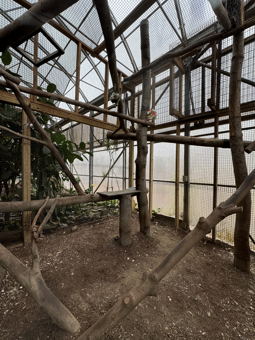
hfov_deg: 85.7
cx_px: 128
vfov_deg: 102.1
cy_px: 170
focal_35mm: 14
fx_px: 138
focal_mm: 2.22
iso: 64
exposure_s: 1/99
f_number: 2.2
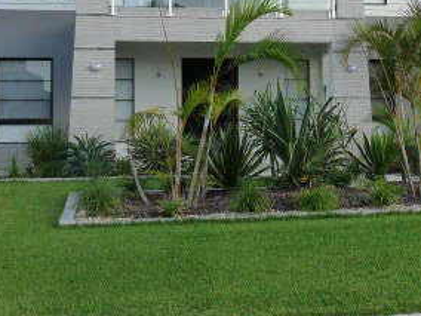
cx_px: 301
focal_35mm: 72
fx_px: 876
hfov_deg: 26.8
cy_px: 90
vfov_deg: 20.3
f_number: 4.5
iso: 160
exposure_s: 1/200
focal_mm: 4.8
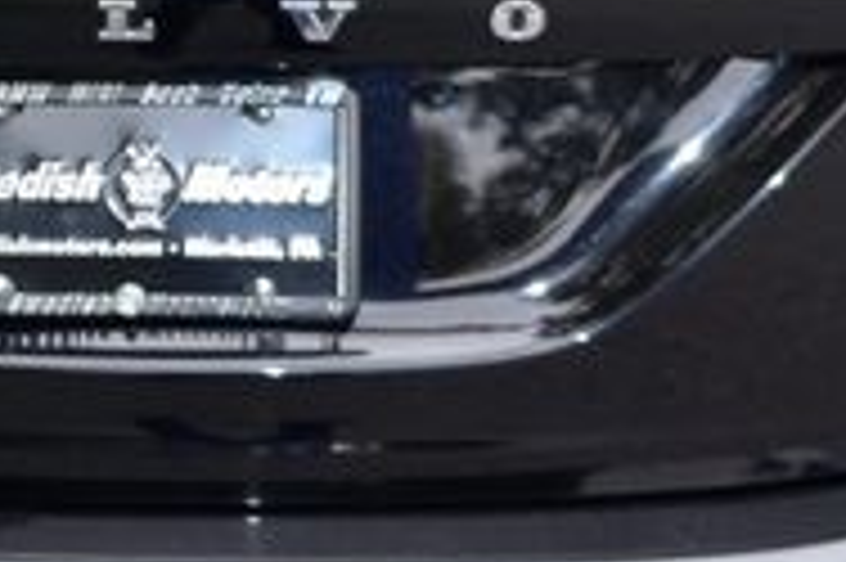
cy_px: 63
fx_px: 3357
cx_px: 99
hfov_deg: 14.2
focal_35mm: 143
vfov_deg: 9.5
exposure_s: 1/125
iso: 220
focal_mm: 28
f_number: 4.5
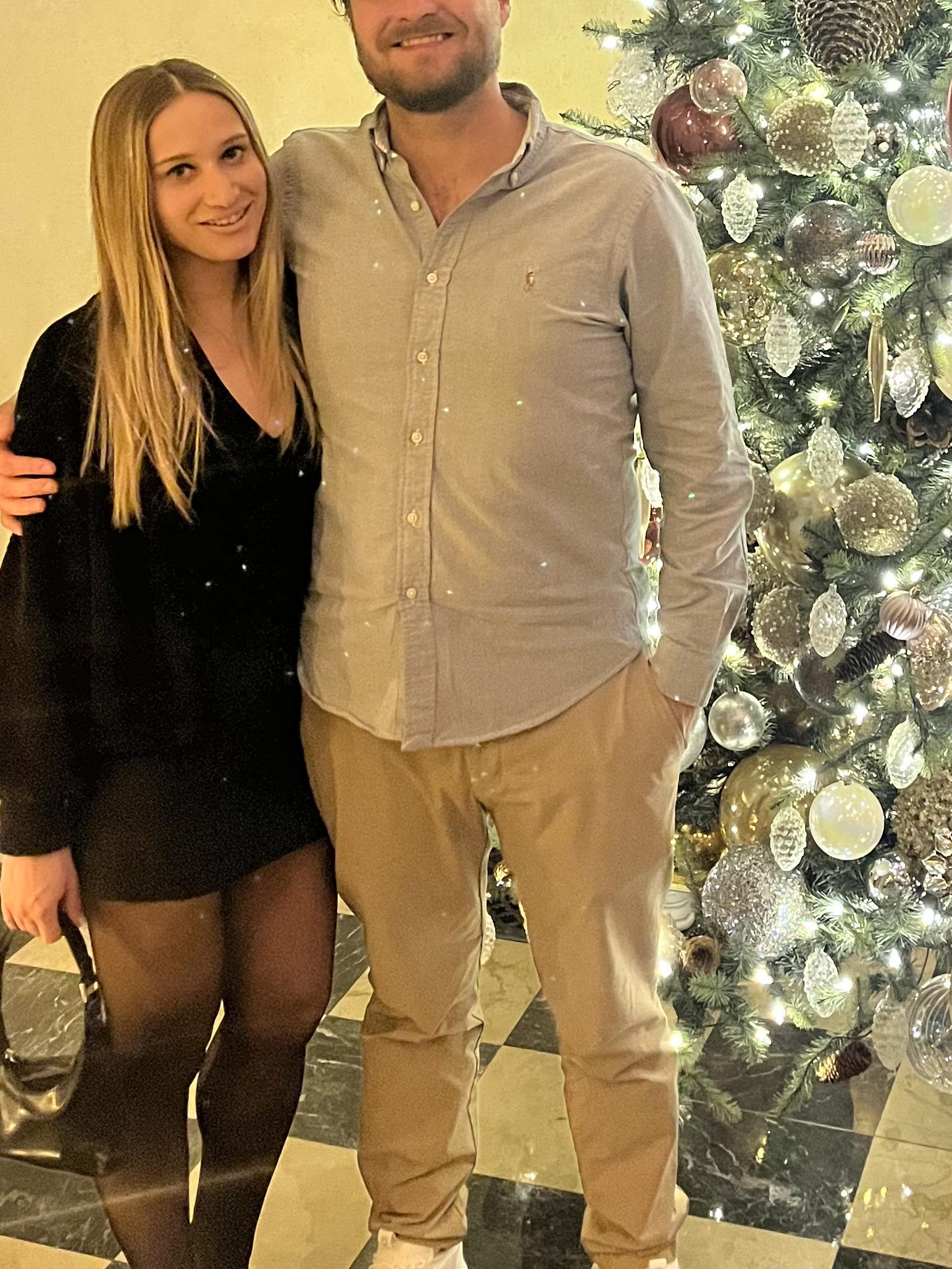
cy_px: 229
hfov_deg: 28.3
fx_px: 1870
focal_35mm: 51
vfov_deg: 36.1
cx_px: 677
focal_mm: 5.1
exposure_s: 1/40
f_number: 1.6
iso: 640
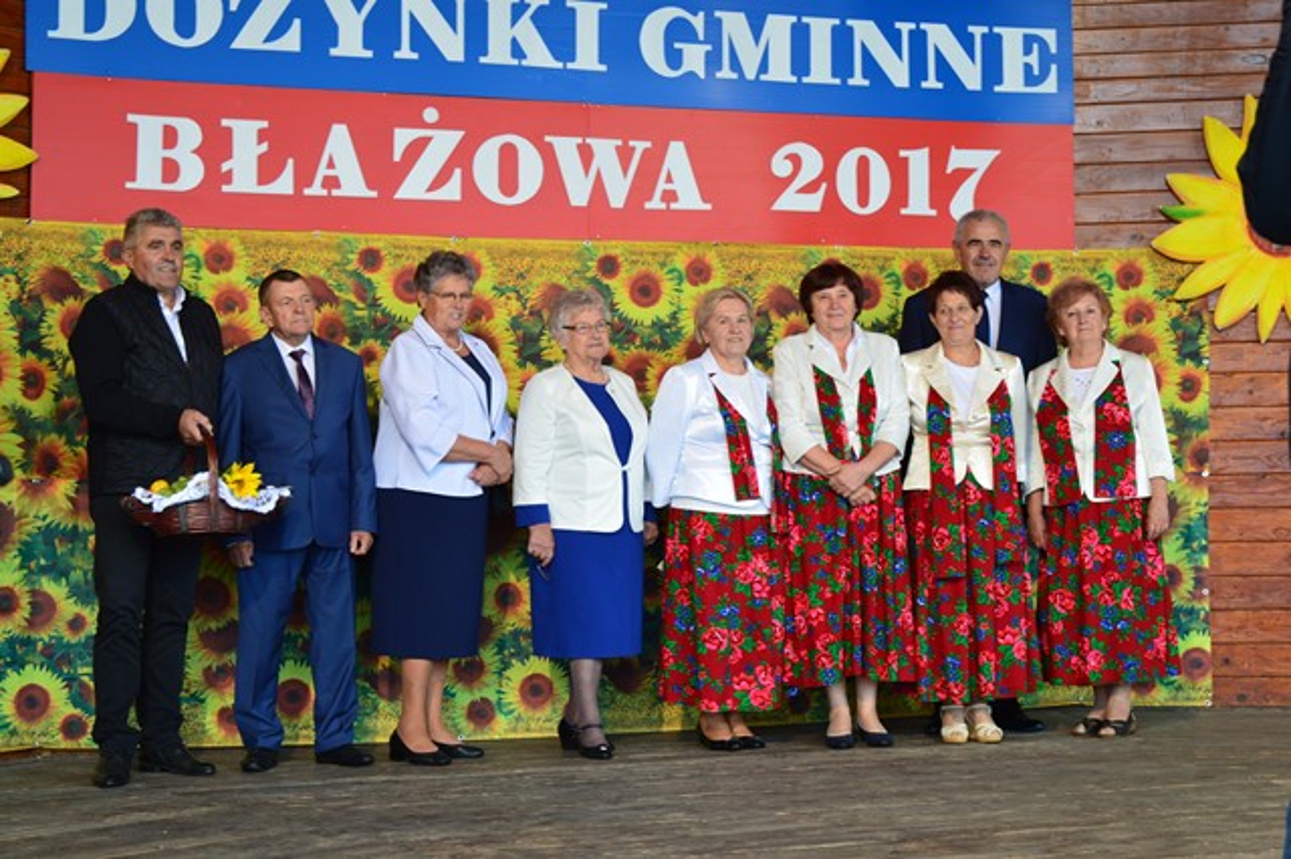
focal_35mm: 63
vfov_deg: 21.5
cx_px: 646
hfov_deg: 31.9
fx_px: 2258
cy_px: 430
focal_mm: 42
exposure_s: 1/15
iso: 400
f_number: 6.3
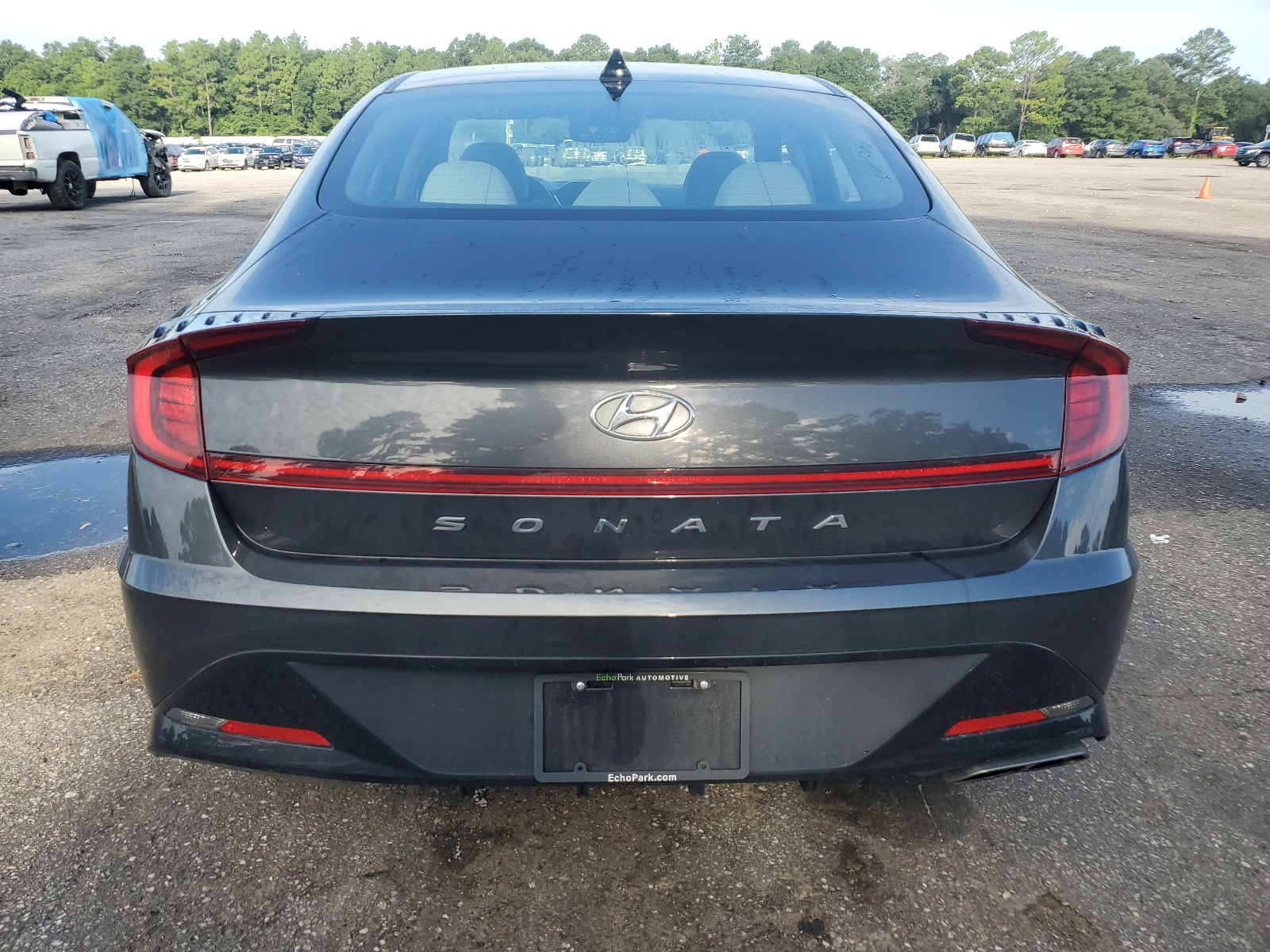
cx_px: 635
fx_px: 954
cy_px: 476
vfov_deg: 53.1
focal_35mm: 26
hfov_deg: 67.3
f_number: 1.5
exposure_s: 1/909
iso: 50
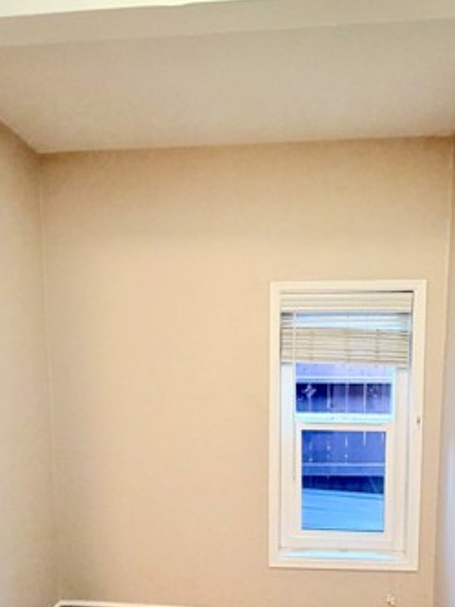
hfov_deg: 51.2
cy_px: 362
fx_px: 473
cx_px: 259
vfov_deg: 64.8
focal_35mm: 27
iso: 320
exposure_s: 1/60
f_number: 2.2
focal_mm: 2.22
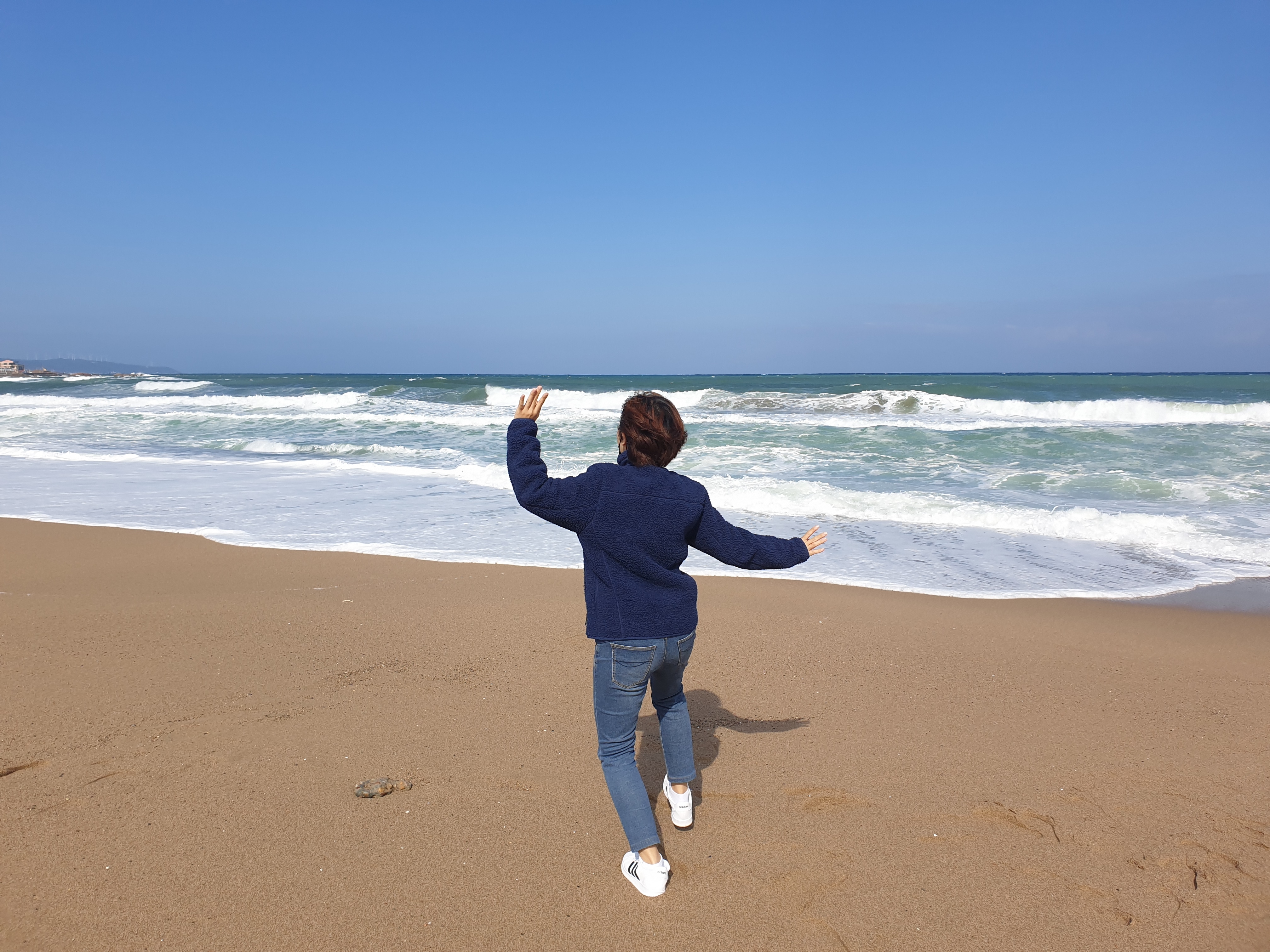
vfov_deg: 53.1
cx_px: 635
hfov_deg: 67.3
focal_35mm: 26
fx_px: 954
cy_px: 476
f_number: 2.4
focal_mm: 4.3
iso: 50
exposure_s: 1/2212
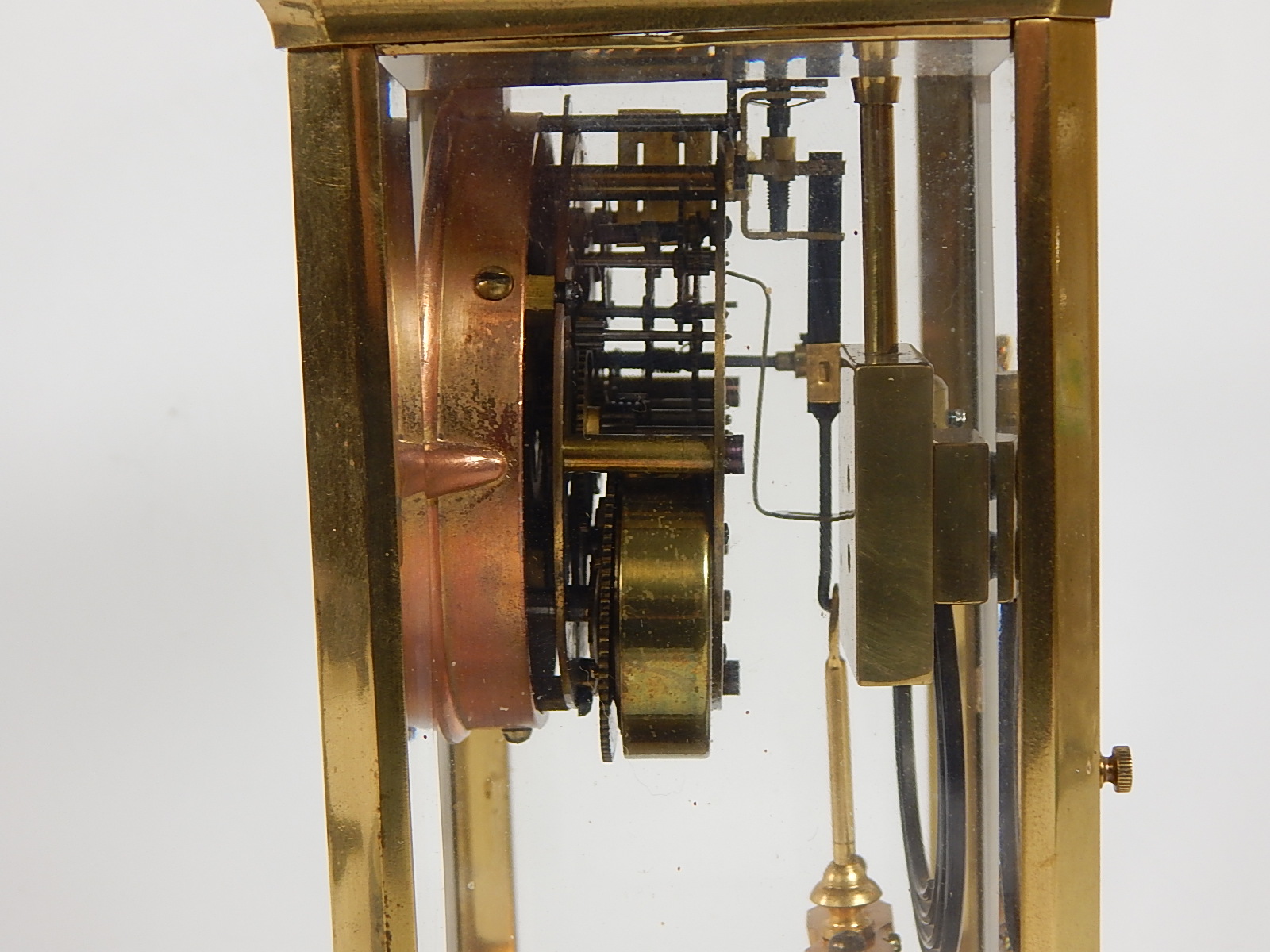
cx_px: 635
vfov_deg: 24.0
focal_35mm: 61
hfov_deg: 31.7
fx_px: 2238
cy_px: 476
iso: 125
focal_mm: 10.9
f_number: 4
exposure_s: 1/40
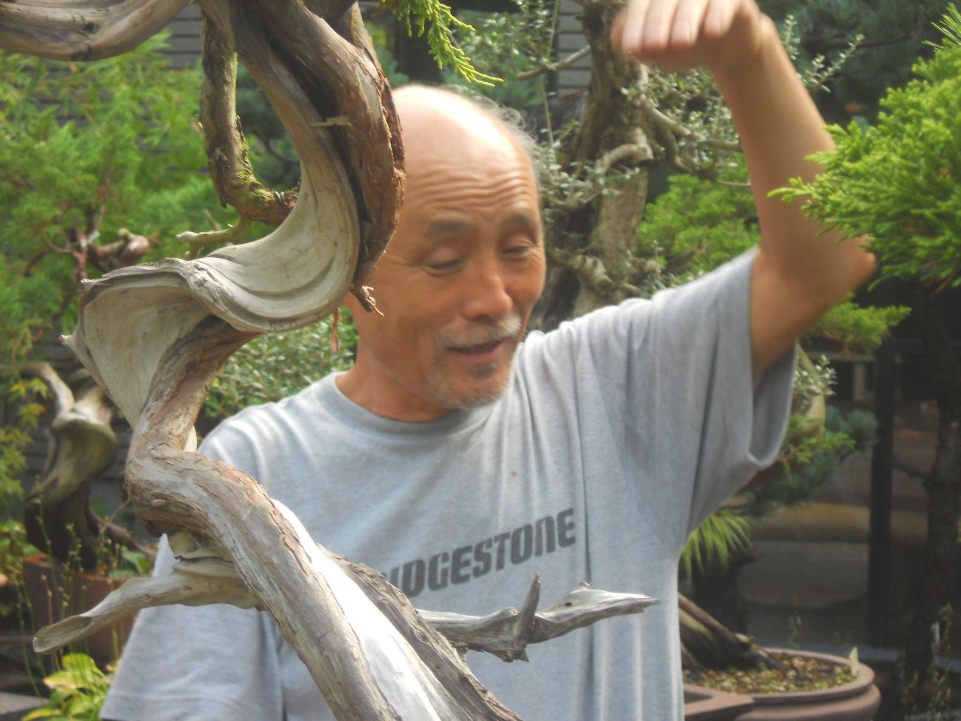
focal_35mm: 108
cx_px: 480
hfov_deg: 18.2
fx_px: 2998
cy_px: 360
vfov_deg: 13.7
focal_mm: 19.6
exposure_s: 1/60
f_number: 5.9
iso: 125
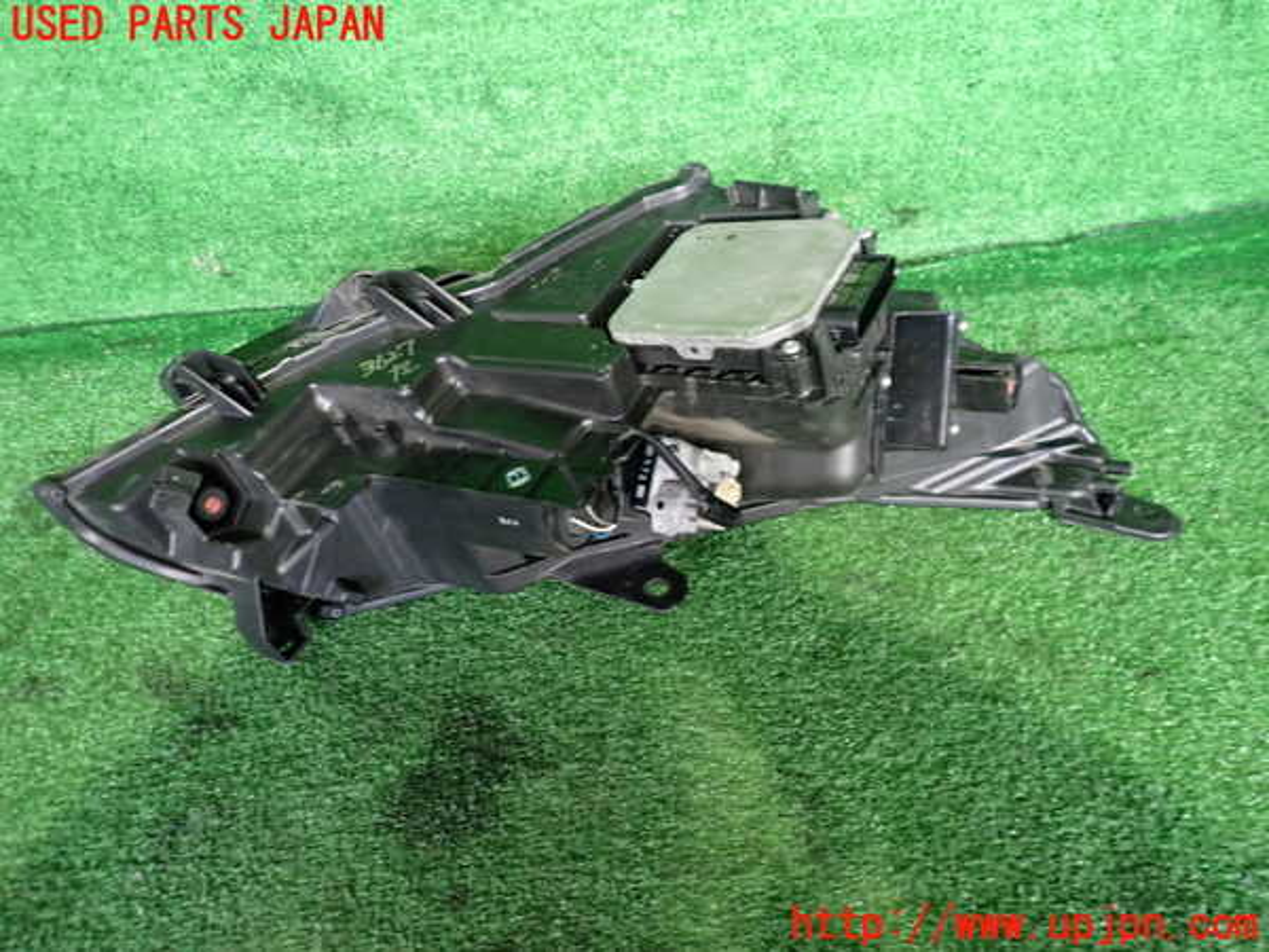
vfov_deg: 54.9
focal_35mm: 25
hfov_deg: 69.4
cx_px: 634
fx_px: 916
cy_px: 476
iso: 400
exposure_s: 1/30
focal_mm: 4.5
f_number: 2
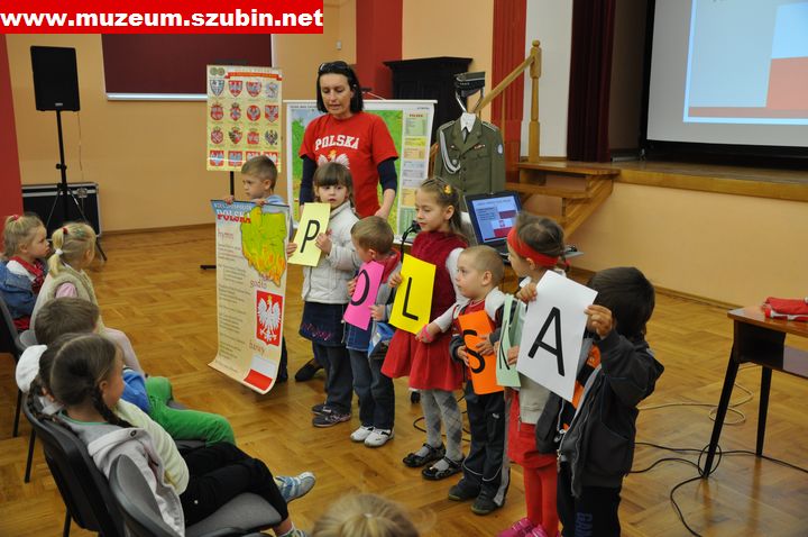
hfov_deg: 57.3
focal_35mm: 33
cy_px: 268
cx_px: 404
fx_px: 740
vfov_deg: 39.9
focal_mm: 22
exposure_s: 1/60
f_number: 4
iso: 800
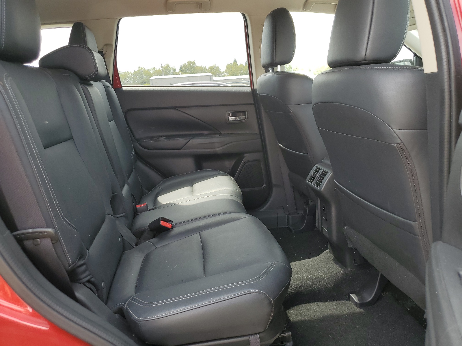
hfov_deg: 67.3
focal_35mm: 26
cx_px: 231
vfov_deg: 53.1
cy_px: 173
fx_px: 347
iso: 50
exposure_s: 1/227
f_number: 1.5
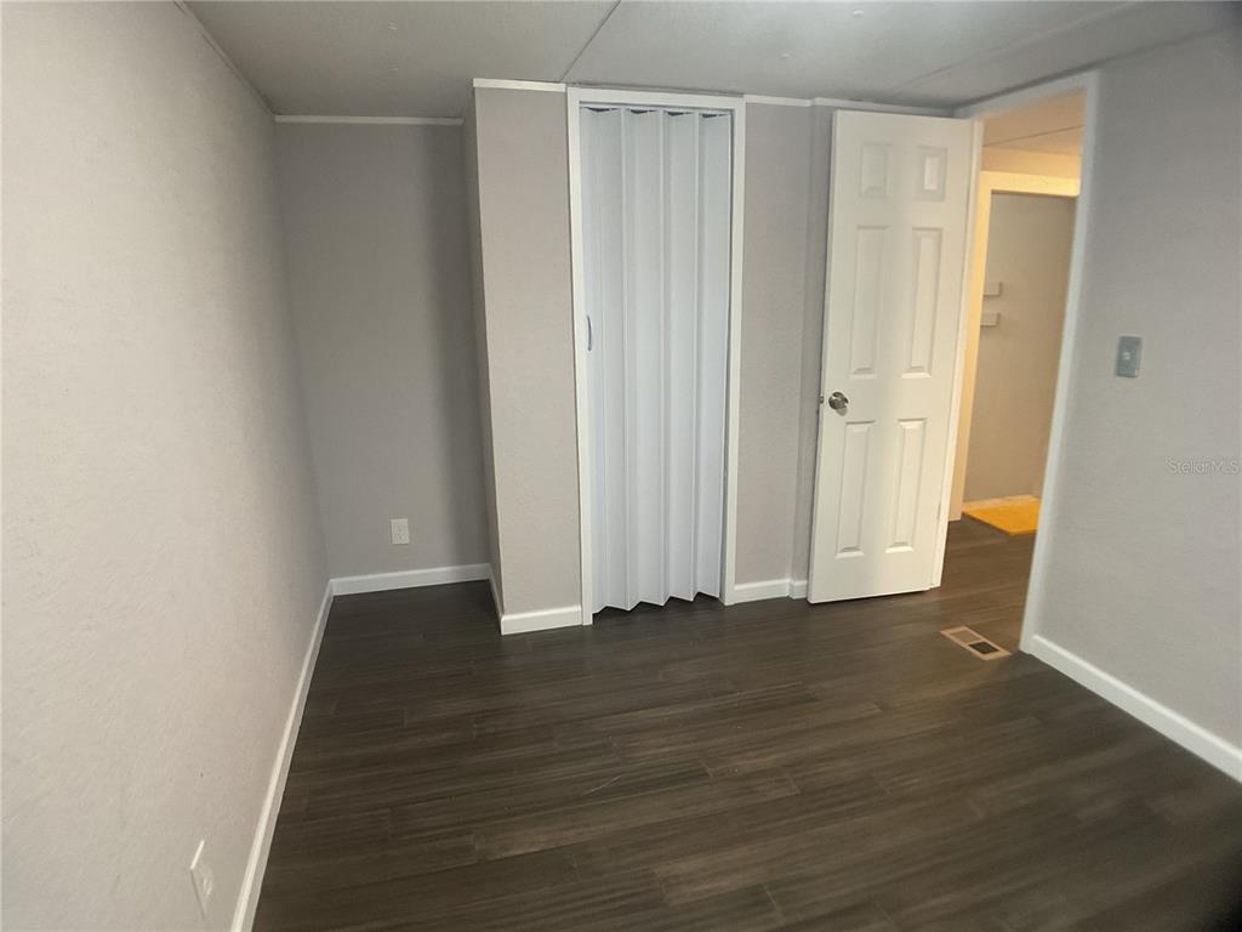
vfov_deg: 48.2
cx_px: 621
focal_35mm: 29
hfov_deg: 61.7
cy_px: 466
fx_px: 1041
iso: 160
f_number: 1.8
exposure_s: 1/60
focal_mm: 3
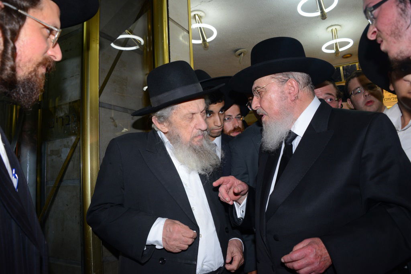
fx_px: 320
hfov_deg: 65.5
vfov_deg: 46.4
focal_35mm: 28
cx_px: 206
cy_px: 137
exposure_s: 1/60
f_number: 6.3
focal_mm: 28
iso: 800
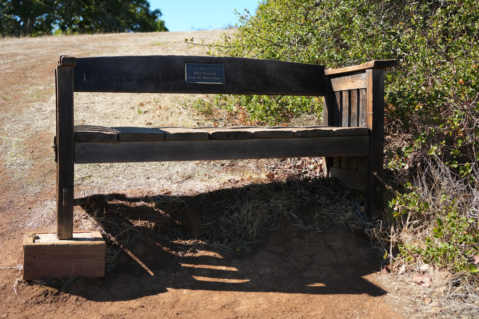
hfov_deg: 39.6
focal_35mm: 50
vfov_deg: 27.0
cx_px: 240
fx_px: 665
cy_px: 160
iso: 400
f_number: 4.5
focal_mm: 50
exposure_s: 1/1000
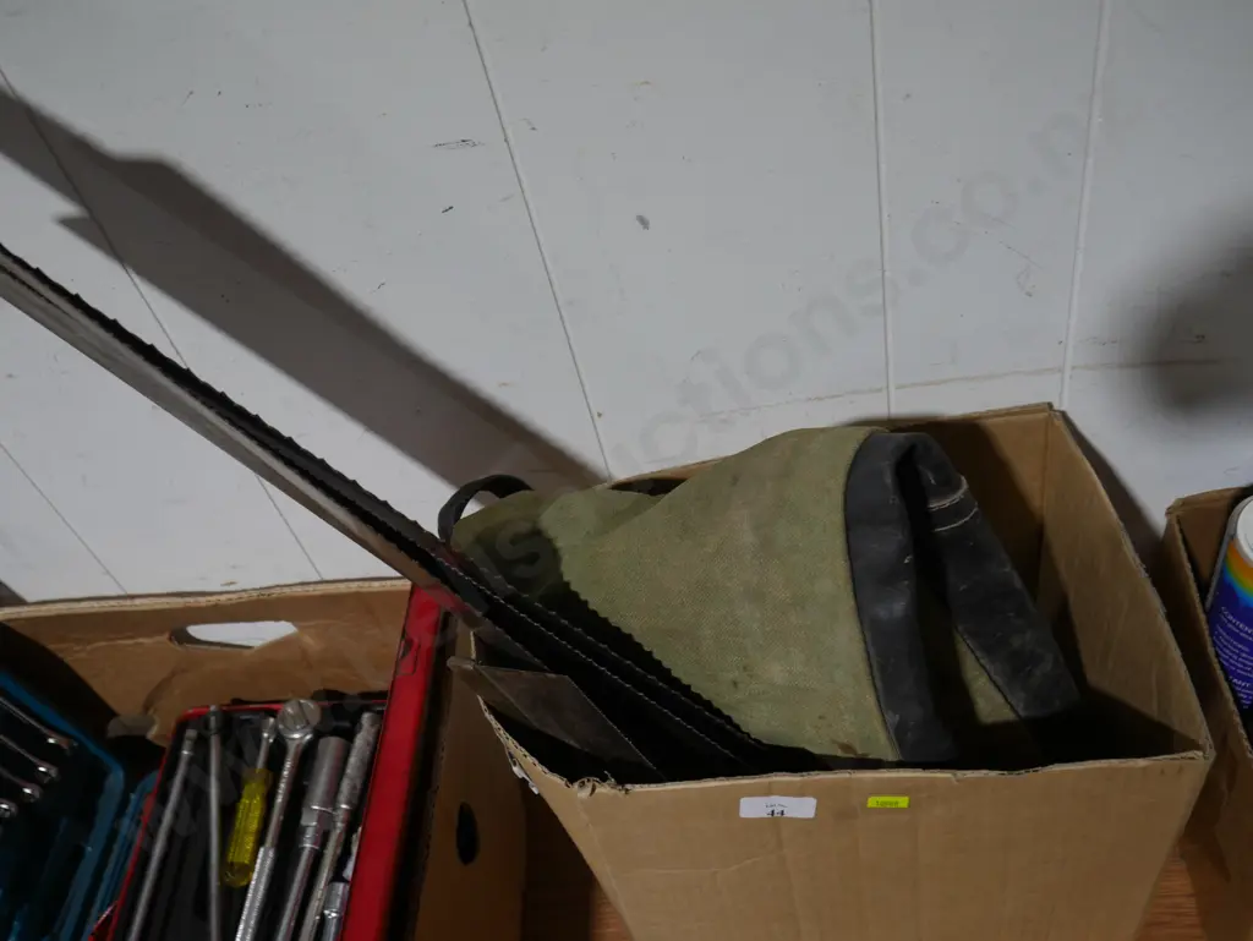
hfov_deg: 53.9
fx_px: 1231
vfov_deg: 41.8
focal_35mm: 34
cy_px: 470
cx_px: 626
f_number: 4
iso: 200
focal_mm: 17
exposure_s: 1/60
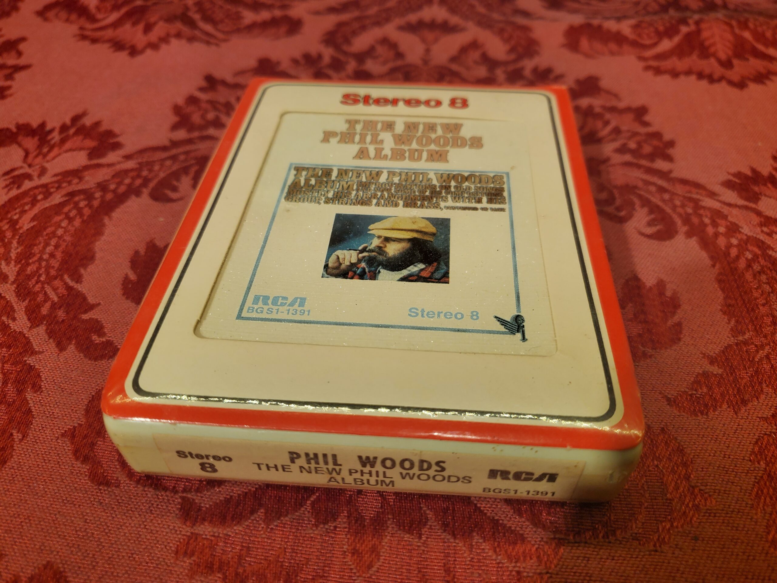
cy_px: 292
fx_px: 584
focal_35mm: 26
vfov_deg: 53.1
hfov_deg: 67.3
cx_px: 388
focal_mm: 4.3
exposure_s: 1/207
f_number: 1.5
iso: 50
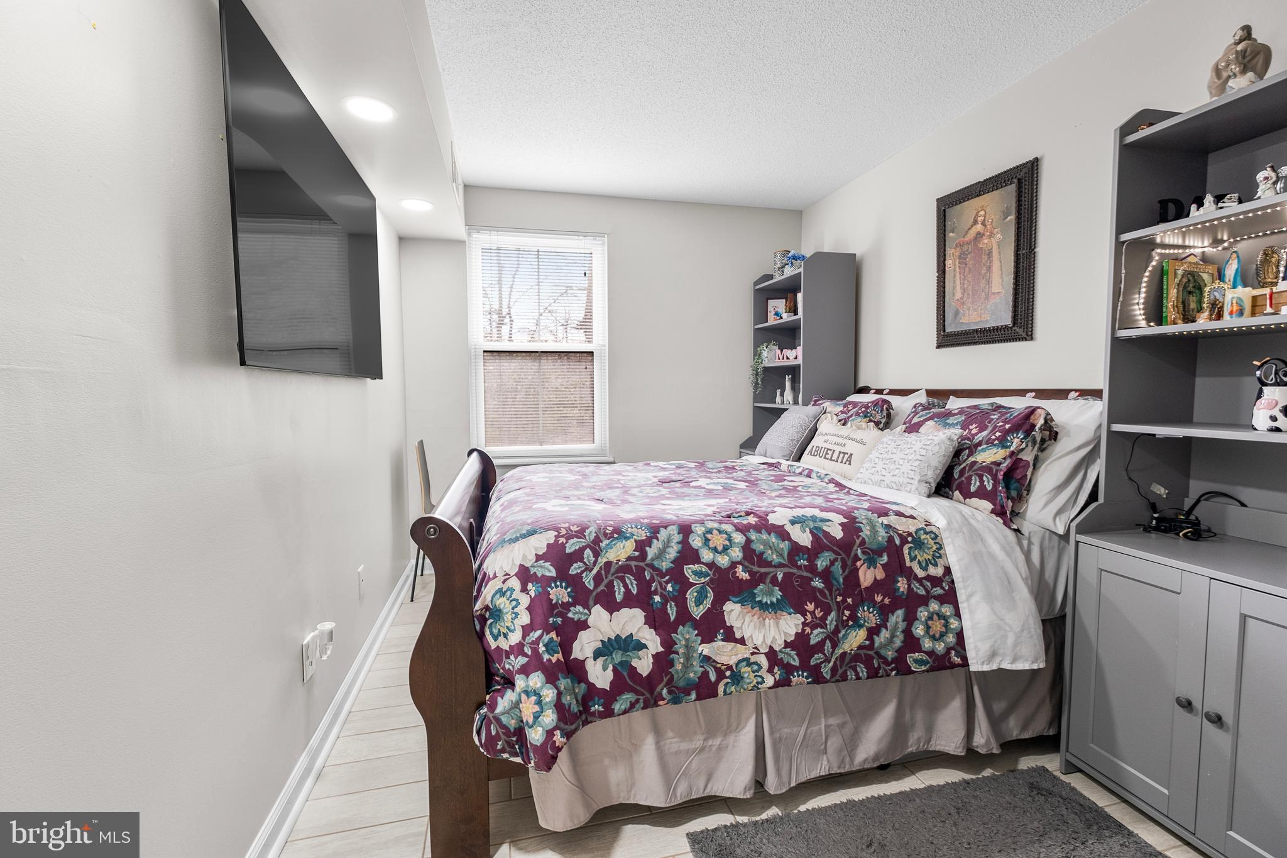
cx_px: 644
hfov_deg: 100.4
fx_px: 536
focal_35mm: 15
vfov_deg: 77.3
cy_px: 429
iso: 320
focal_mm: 10
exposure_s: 1/30
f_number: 4
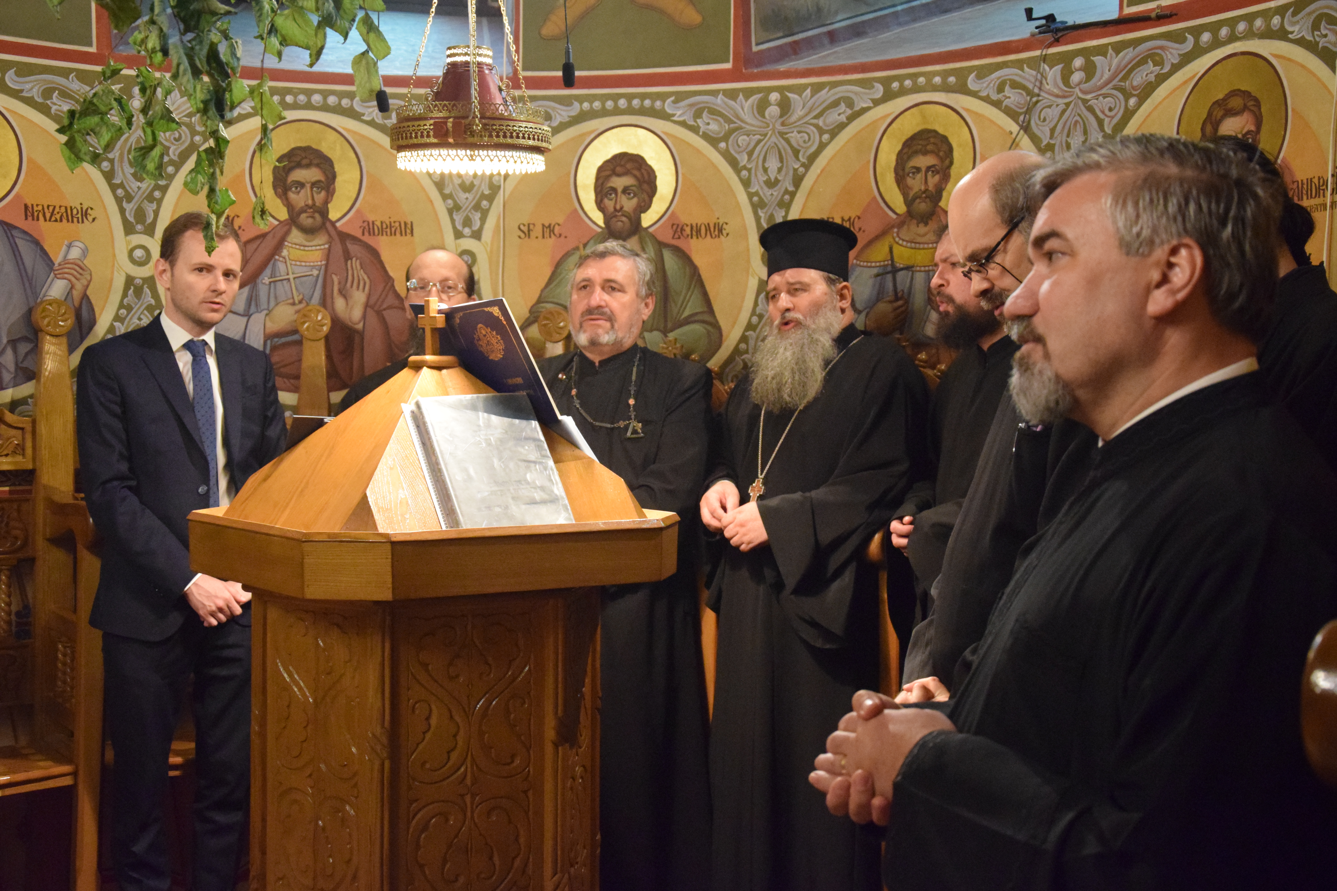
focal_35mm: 51
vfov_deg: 26.5
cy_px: 446
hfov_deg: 38.9
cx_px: 668
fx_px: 1894
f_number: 4.2
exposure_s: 1/40
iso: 6400
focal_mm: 34
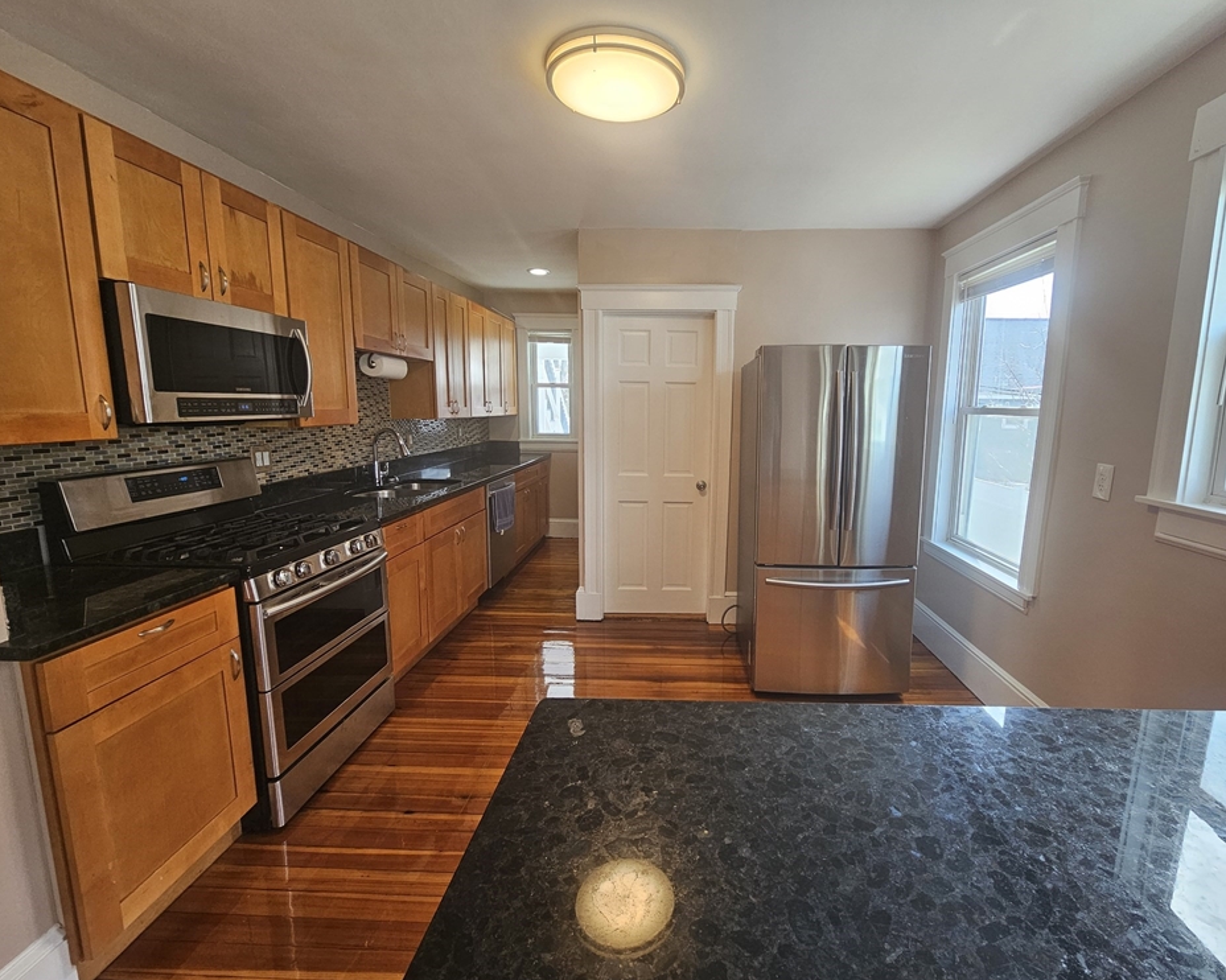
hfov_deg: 100.4
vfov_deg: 88.0
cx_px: 671
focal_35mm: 14
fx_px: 508
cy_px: 493
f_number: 2.2
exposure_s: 1/60
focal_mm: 2.2
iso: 80
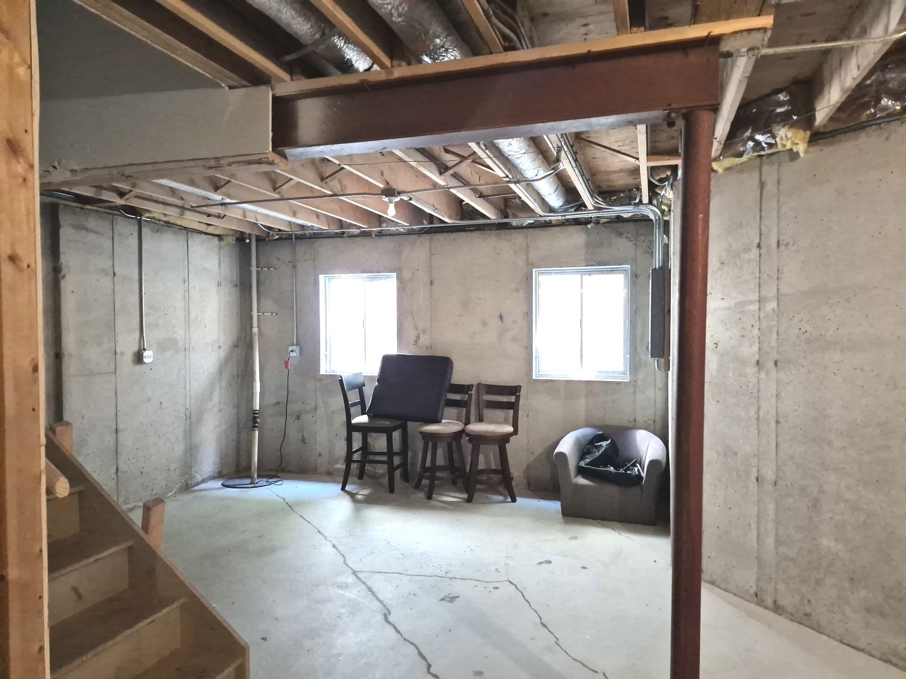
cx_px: 453
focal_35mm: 23
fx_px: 602
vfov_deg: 58.9
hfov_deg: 73.9
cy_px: 340
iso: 800
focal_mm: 5.4
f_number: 1.8
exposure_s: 1/60
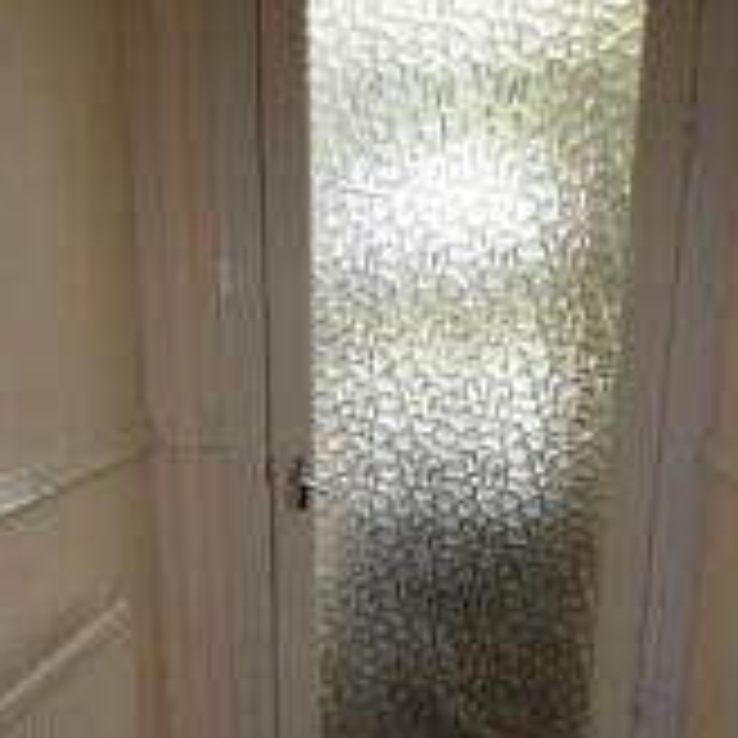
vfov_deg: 29.7
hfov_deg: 33.4
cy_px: 835
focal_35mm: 51
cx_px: 342
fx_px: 1230
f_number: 3.5
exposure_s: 1/60
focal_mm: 10
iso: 1000
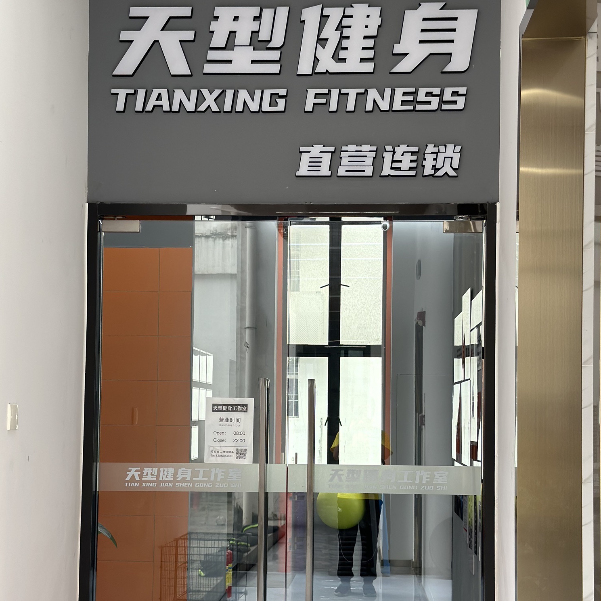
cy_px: 363
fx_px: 1120
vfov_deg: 30.0
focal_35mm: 57
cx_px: 299
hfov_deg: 30.0
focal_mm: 6.86
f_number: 1.78
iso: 80
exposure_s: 1/198
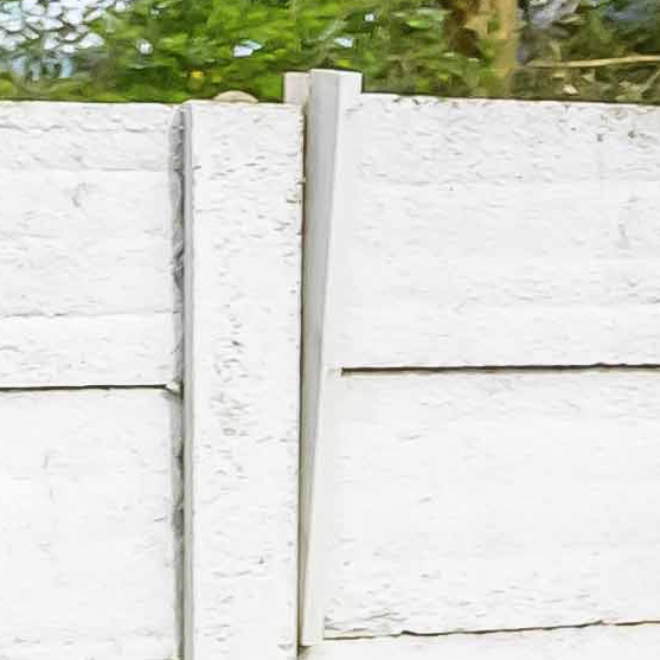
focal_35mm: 157
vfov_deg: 11.1
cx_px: 2950
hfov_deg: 7.0
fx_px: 3387
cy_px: 342
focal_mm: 17
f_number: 6.3
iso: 640
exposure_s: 1/1000
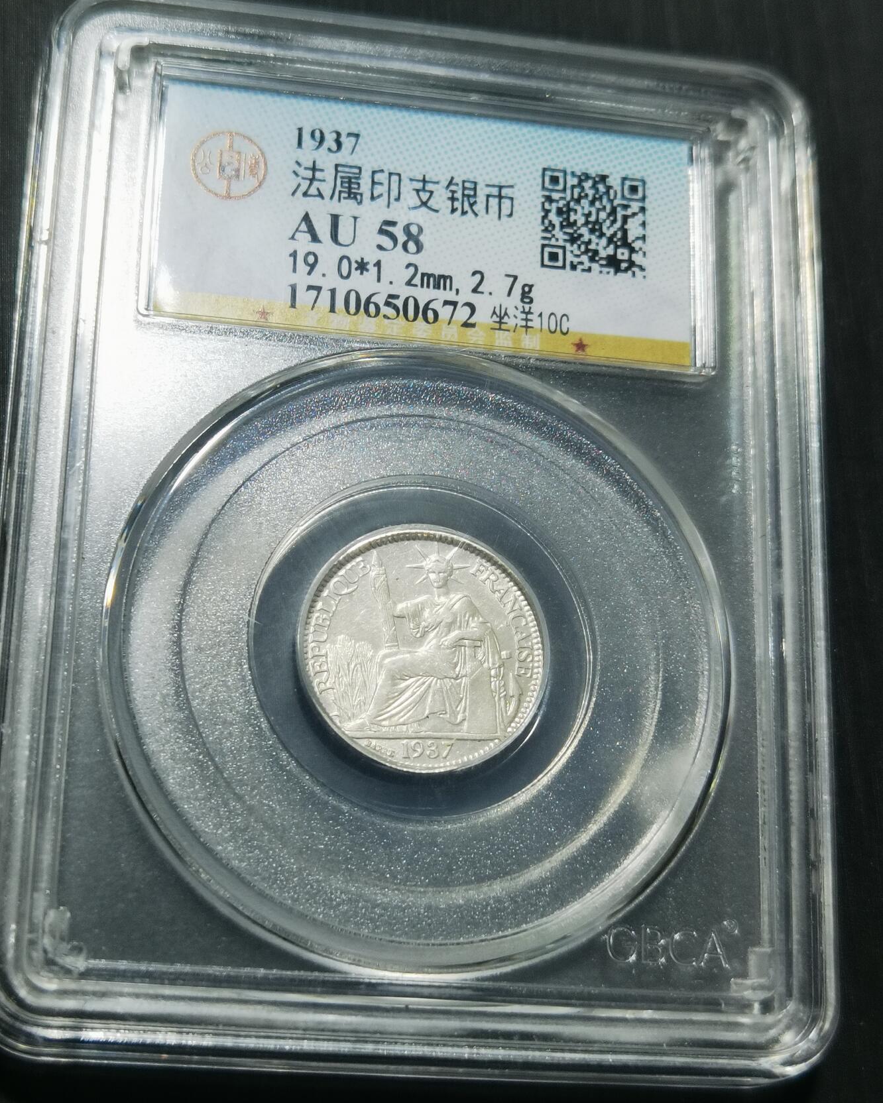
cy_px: 538
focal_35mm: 57
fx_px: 1861
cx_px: 436
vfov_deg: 33.0
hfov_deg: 26.7
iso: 100
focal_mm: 6.67
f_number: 1.9
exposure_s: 1/100
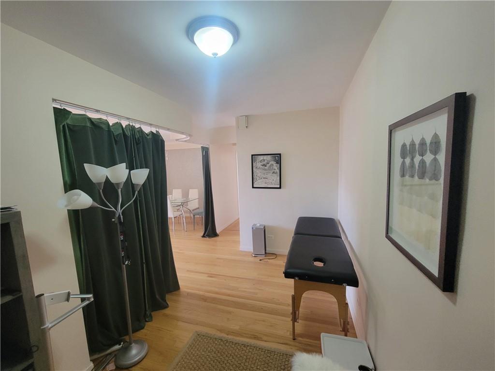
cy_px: 186
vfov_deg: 89.9
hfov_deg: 106.2
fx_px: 186
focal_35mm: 13
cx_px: 248
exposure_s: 1/60
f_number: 2.2
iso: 400
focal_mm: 2.2
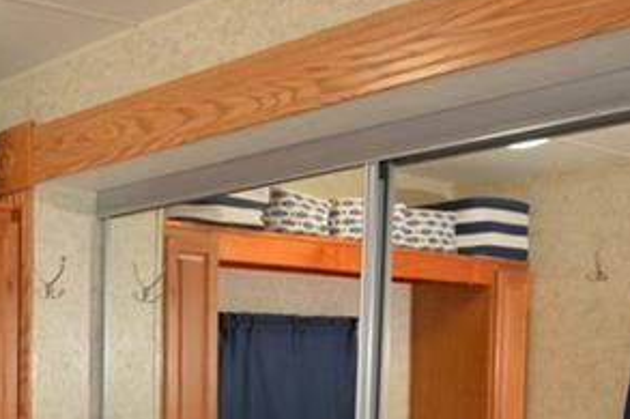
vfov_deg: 22.3
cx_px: -264
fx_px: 979
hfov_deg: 27.3
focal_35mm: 56
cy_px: 499
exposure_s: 1/60
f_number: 4
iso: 500
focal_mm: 16
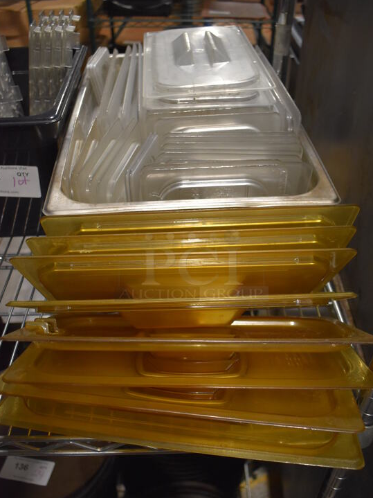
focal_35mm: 33
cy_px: 265
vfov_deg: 55.3
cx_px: 192
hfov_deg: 42.9
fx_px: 474
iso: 1250
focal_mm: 18
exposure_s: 1/125
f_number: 3.5
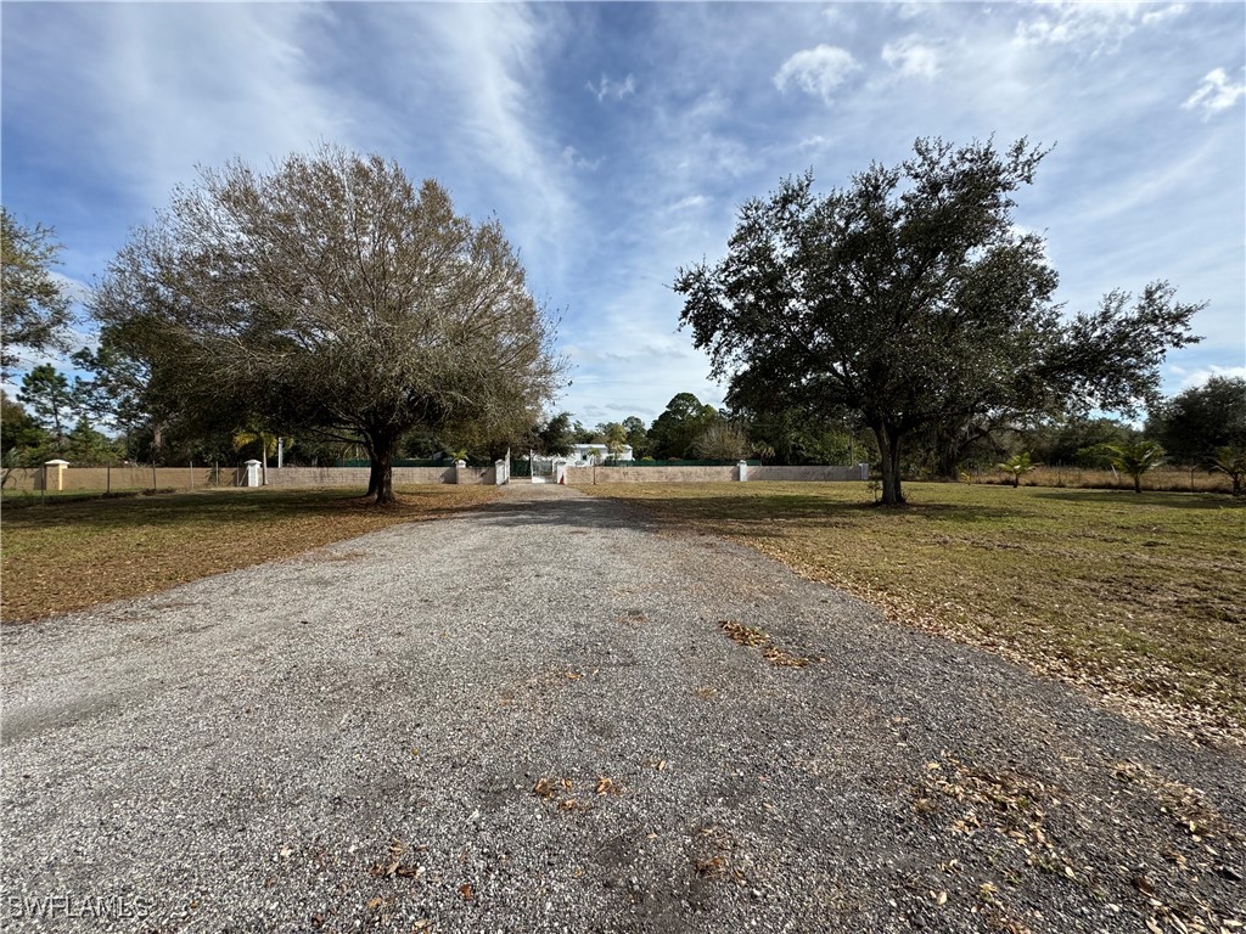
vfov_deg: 85.7
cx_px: 623
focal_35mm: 14
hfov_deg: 102.1
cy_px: 467
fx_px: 504
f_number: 2.2
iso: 50
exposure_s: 1/2028
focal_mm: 2.22
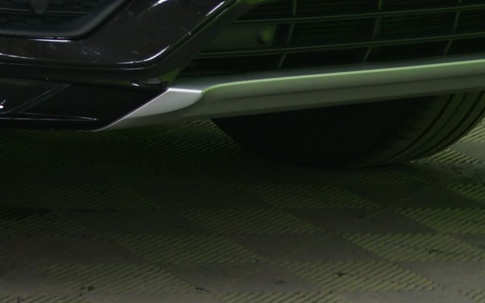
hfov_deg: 8.1
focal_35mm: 252
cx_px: -332
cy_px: -374
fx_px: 3332
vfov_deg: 5.1
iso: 400
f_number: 4.5
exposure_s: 1/6
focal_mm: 49
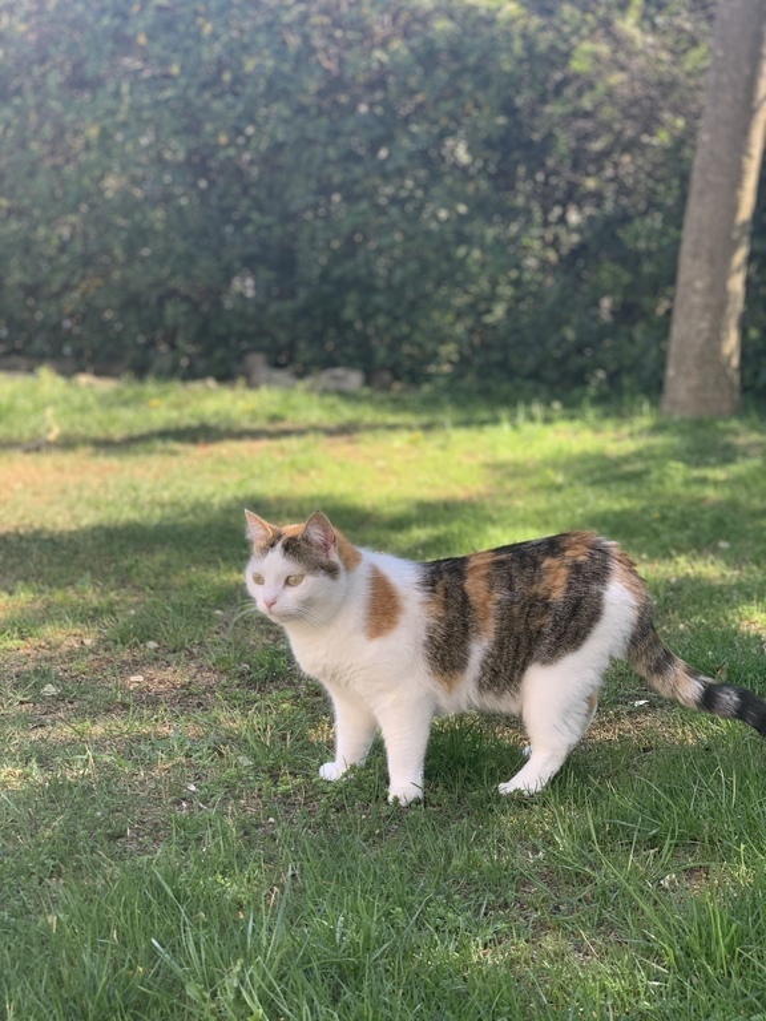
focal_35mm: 52
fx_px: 1534
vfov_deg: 36.8
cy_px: 510
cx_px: 383
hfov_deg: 28.0
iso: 16
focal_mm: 6
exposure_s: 1/122
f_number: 2.4
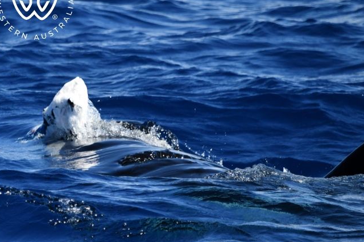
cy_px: 110
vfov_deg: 1.8
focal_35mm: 750
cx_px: 220
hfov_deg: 2.8
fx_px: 7579
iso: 1600
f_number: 6.3
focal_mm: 600
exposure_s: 1/8000
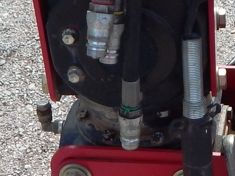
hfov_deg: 15.6
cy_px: 83
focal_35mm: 123
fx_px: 835
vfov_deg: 12.0
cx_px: 262
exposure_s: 1/1000
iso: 125
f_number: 3
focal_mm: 4
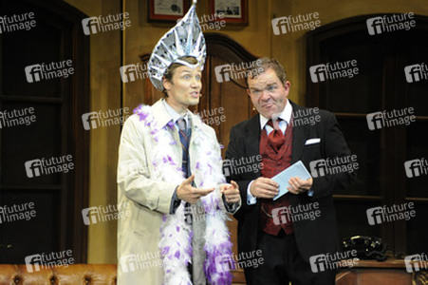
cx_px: 214
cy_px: 142
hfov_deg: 8.2
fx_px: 2970
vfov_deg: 5.5
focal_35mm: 250
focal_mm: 250
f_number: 5.6
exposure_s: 1/500
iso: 3200
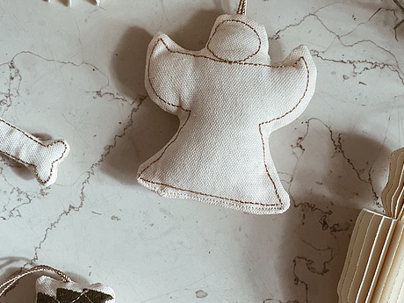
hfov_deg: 20.0
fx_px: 1144
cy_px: 121
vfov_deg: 15.1
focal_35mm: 98
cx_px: 215
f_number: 2
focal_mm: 6
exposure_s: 1/122
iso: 32
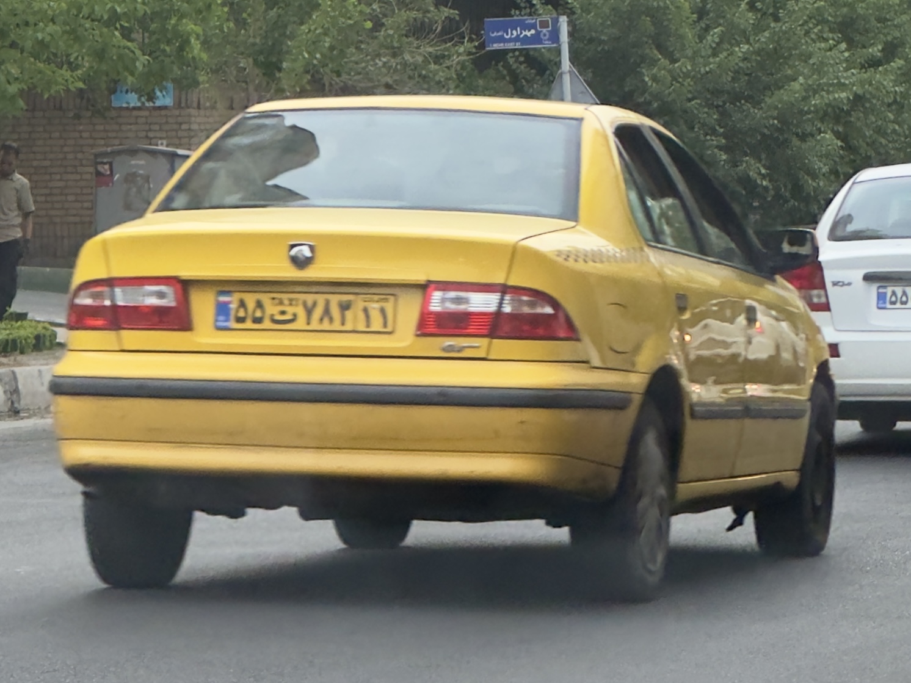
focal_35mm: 77
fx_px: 2026
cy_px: 342
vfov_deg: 19.1
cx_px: 456
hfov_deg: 25.3
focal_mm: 9
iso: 64
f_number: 2.8
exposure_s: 1/99
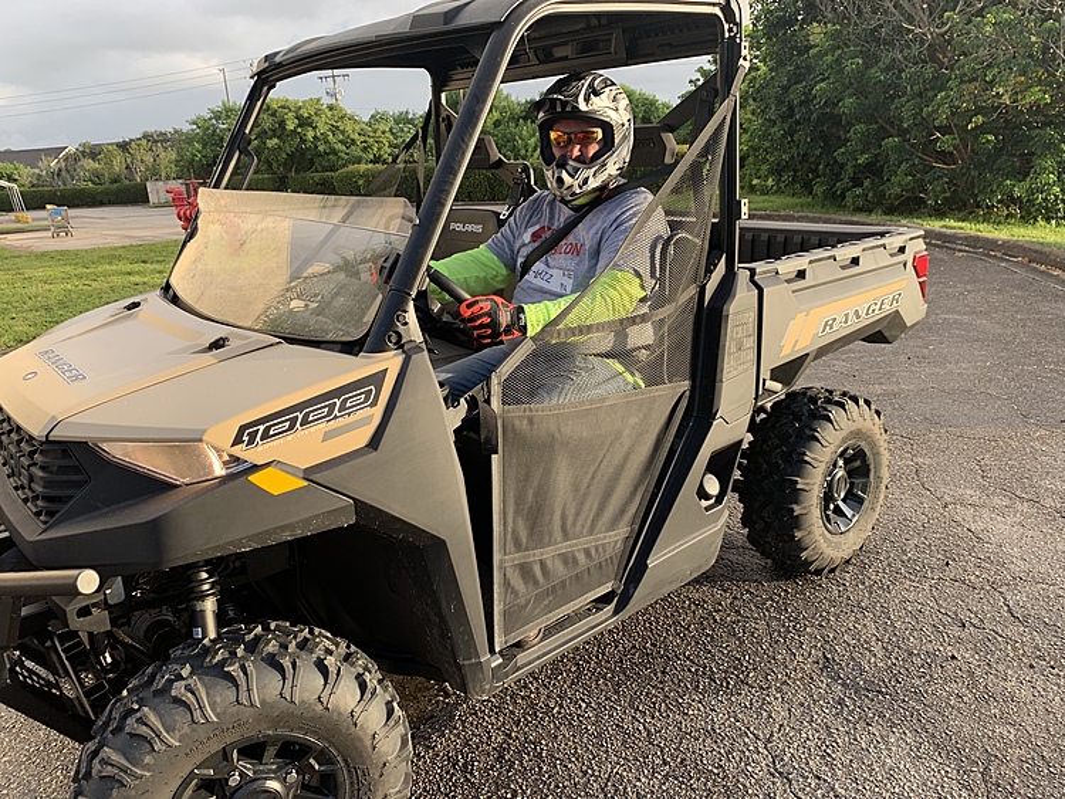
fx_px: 800
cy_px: 400
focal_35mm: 26
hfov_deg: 67.3
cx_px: 532
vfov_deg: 53.1
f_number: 1.8
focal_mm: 4.25
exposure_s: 1/226
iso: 25
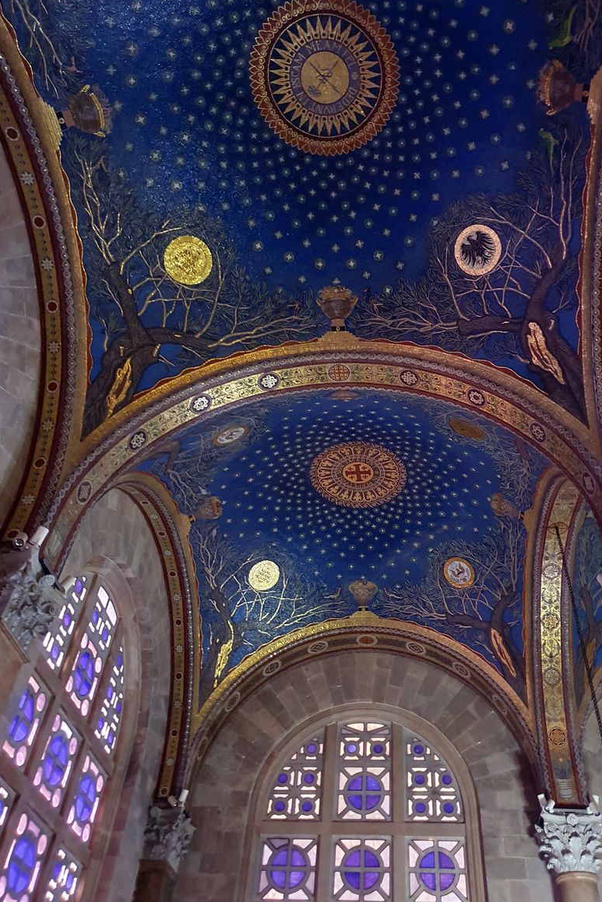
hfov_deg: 46.3
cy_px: 447
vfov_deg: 65.5
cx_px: 343
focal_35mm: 28
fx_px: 702
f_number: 1.5
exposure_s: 1/11
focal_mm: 4.32
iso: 500
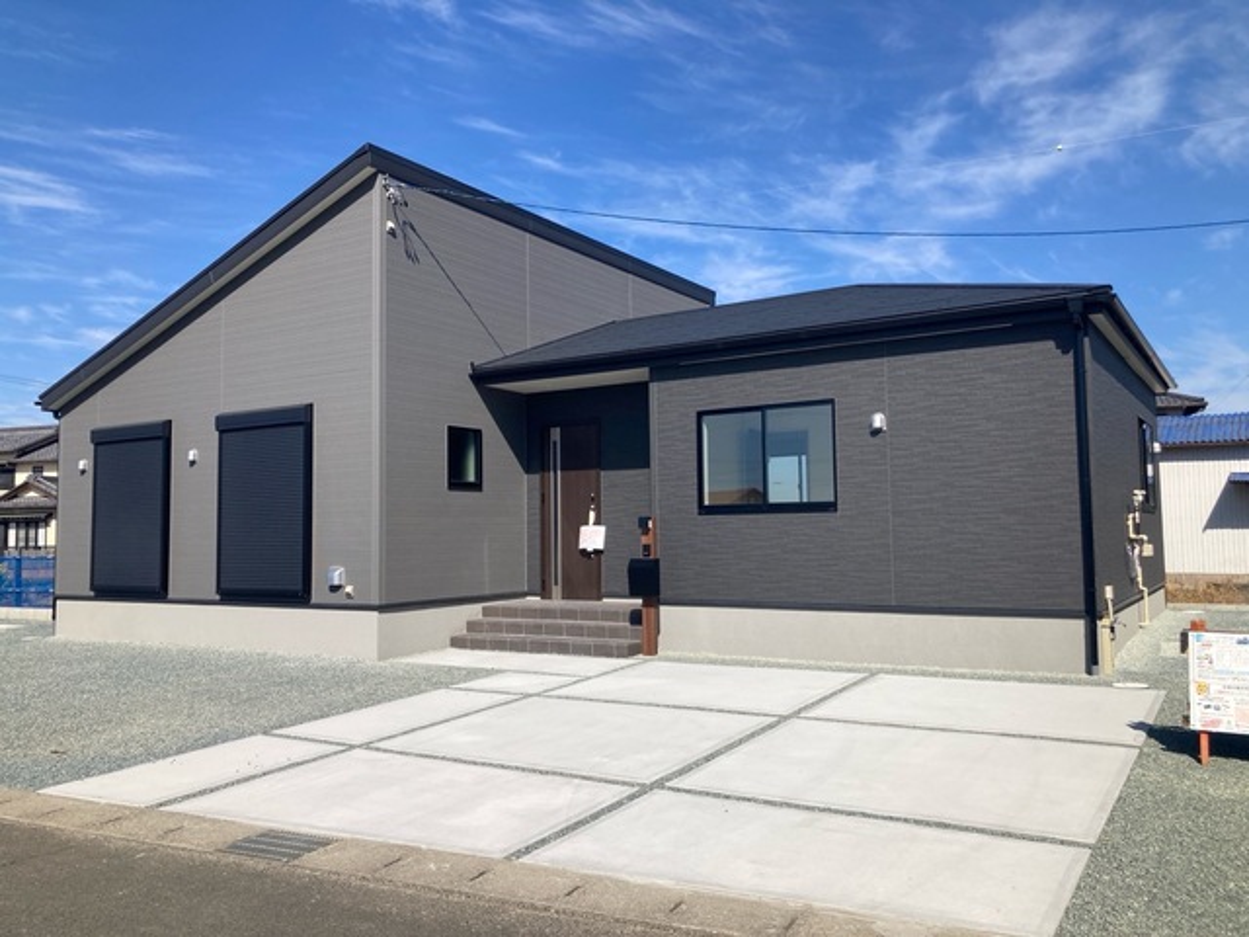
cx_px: 624
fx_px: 1010
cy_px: 468
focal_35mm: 28
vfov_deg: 49.7
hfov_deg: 63.4
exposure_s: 1/3205
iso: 25
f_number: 1.8
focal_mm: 3.99
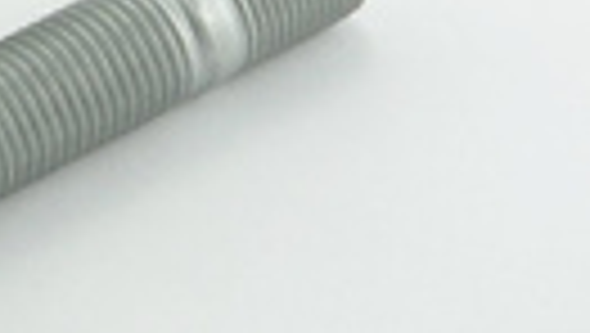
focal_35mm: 525
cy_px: -173
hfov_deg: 4.1
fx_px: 8222
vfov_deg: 2.3
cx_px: -194
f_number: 6.7
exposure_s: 1/125
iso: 400
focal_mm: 32.2
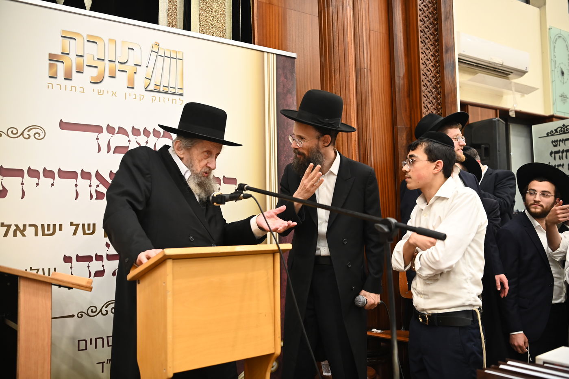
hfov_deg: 55.8
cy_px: 190
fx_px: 537
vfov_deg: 38.8
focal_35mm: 34
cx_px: 284
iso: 1600
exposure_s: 1/125
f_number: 3.5
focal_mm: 34
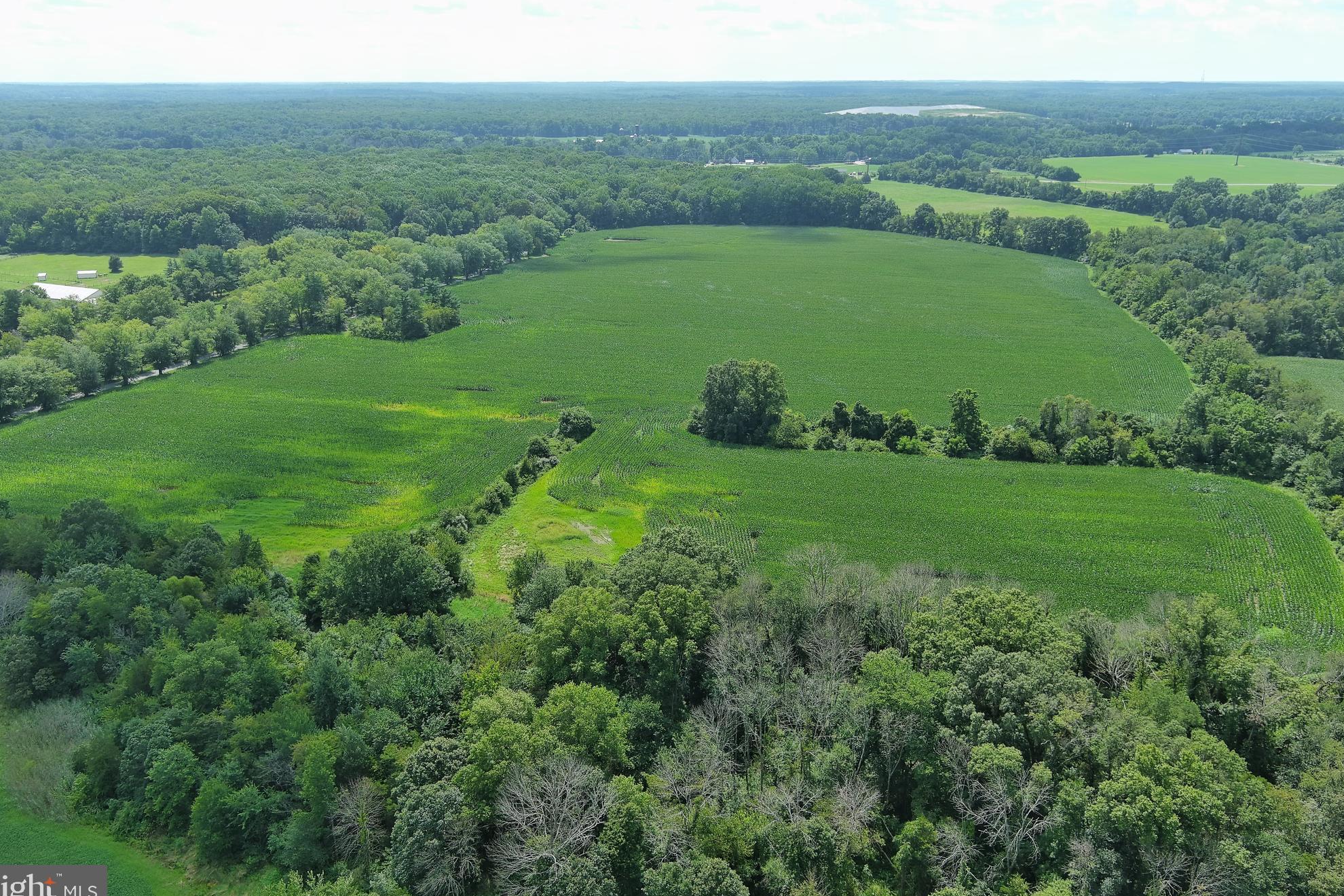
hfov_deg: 61.9
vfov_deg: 43.6
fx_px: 1120
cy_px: 451
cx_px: 652
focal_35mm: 30
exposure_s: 1/1000
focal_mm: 10.57
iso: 100
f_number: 2.8
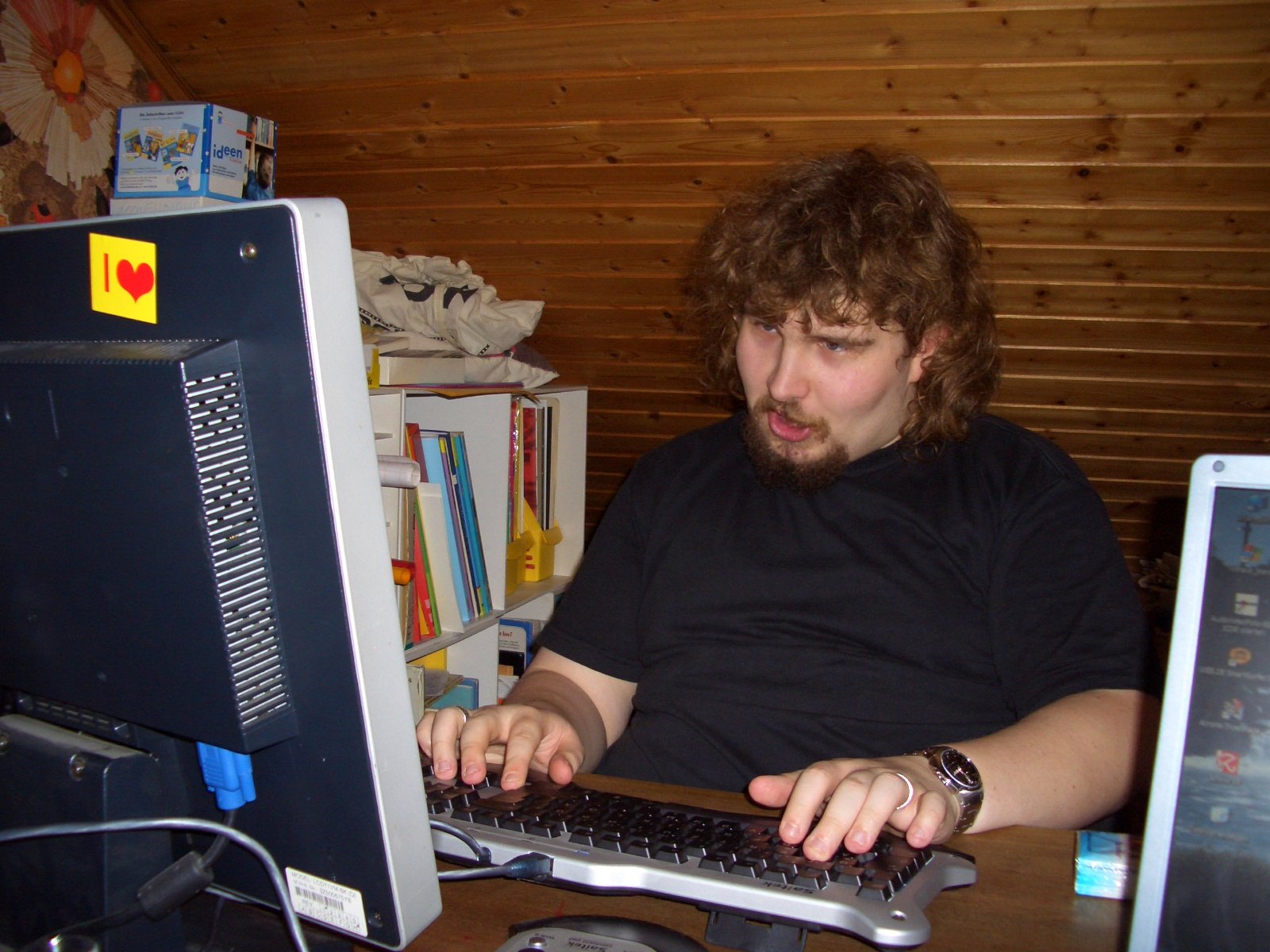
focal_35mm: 35
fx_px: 1284
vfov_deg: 40.7
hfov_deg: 52.6
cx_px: 635
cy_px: 476
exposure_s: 1/60
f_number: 2.6
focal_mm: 5.8
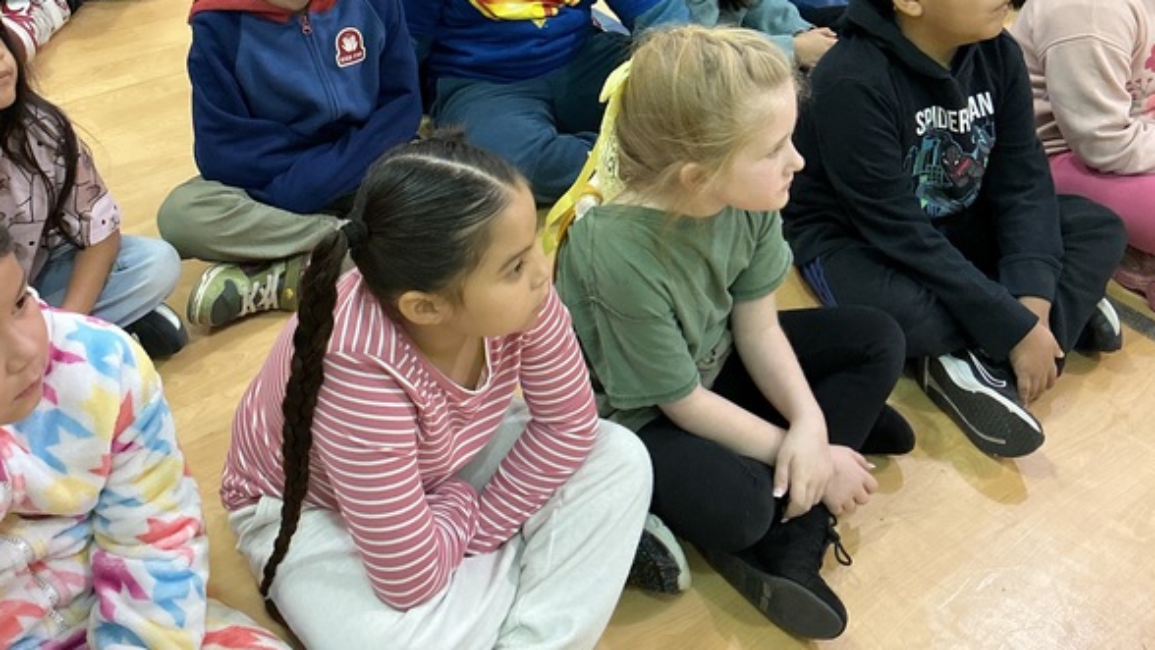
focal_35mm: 43
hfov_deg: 47.3
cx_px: 587
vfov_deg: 27.1
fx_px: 1317
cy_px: 116
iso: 200
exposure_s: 1/60
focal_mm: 3
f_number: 1.8
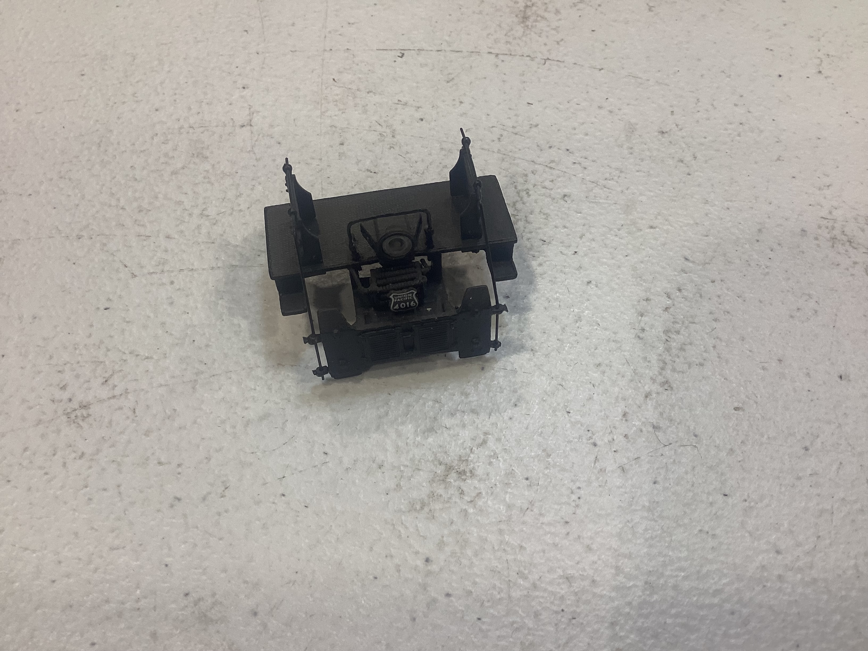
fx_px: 777
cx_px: 434
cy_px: 326
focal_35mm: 31
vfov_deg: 45.4
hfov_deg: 58.4
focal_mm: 3.3
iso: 50
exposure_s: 1/60
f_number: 2.4
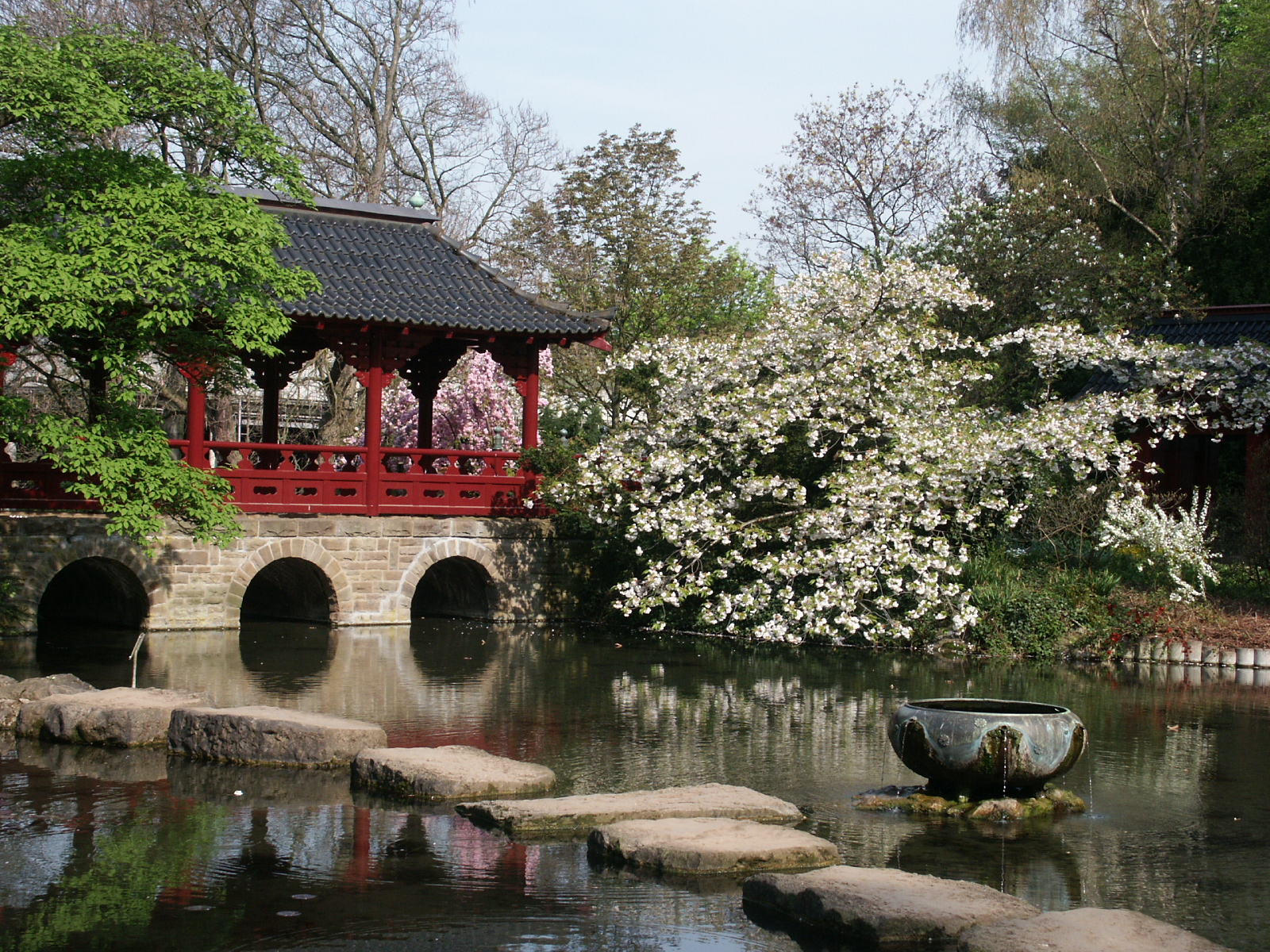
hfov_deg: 31.2
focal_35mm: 62
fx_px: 2275
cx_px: 635
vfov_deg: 23.7
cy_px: 476
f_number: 6.7
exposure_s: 1/250
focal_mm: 15.49
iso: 100
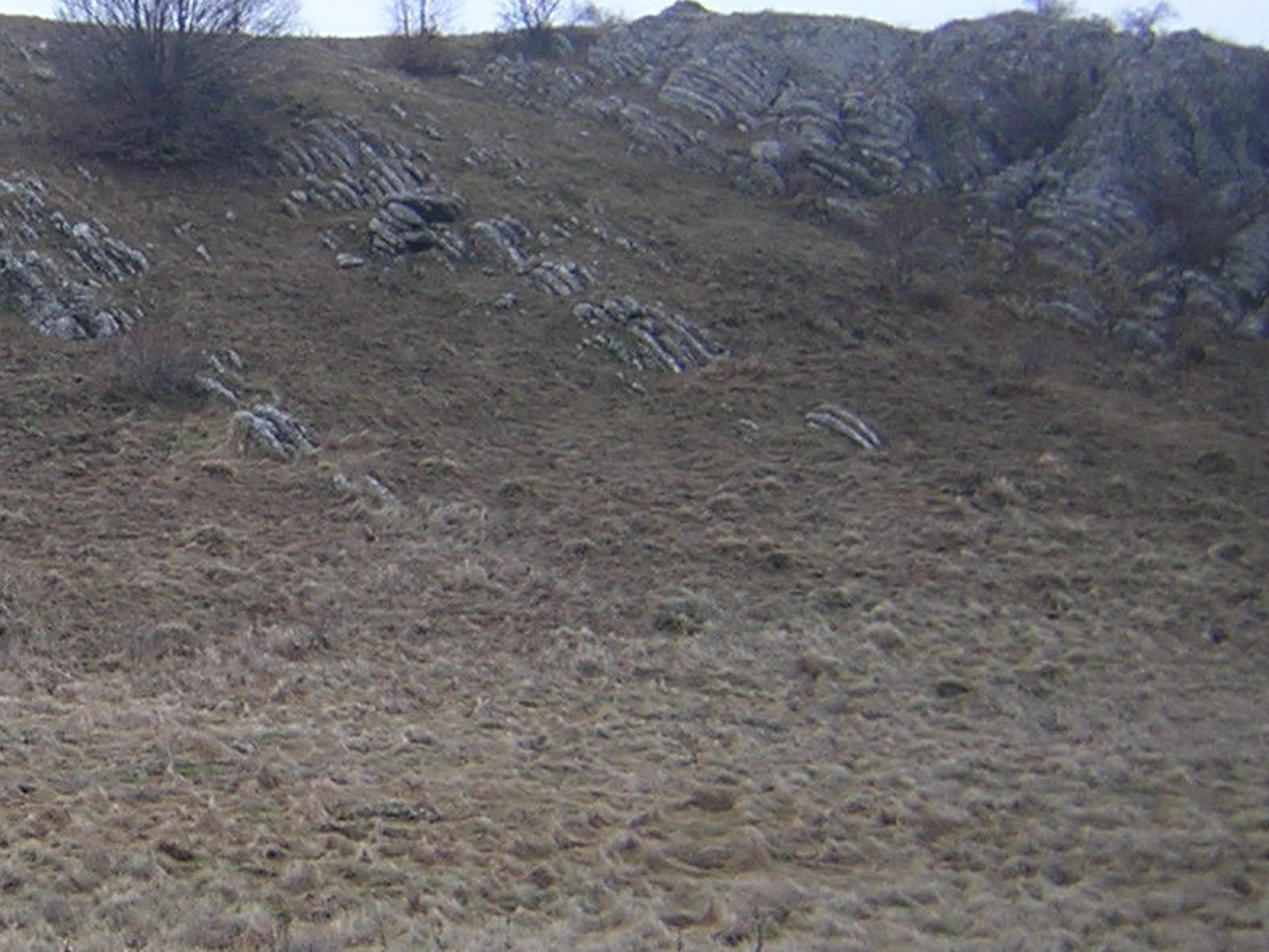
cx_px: 122
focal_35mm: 73
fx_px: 2677
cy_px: 441
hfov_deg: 25.8
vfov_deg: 20.2
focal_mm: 4.7
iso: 100
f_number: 2.6
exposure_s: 1/47.2
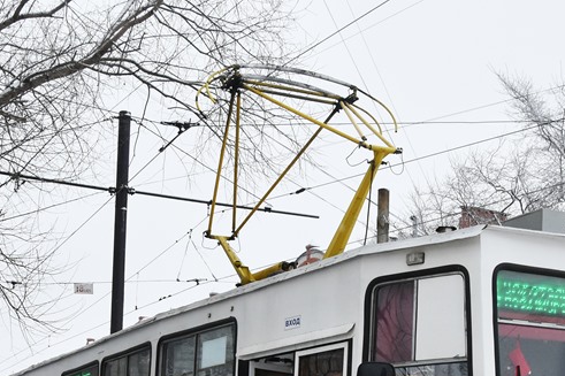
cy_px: 386
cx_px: 350
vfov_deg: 19.9
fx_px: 1035
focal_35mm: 66
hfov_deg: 30.4
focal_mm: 18
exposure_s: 1/500
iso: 800
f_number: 8
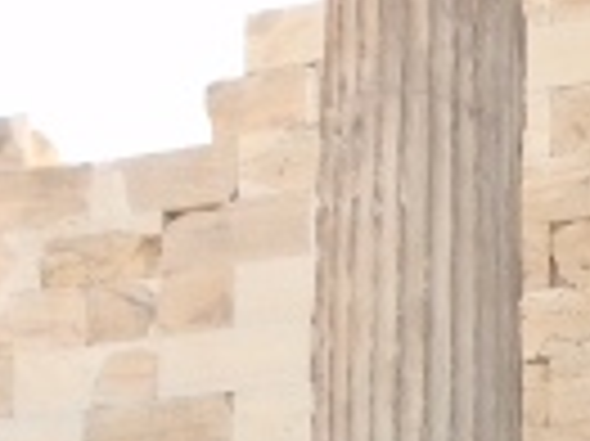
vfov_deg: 10.4
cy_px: 868
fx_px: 2231
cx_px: 1166
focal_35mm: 131
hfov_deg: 13.1
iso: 32
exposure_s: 1/312
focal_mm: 3.3
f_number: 2.4
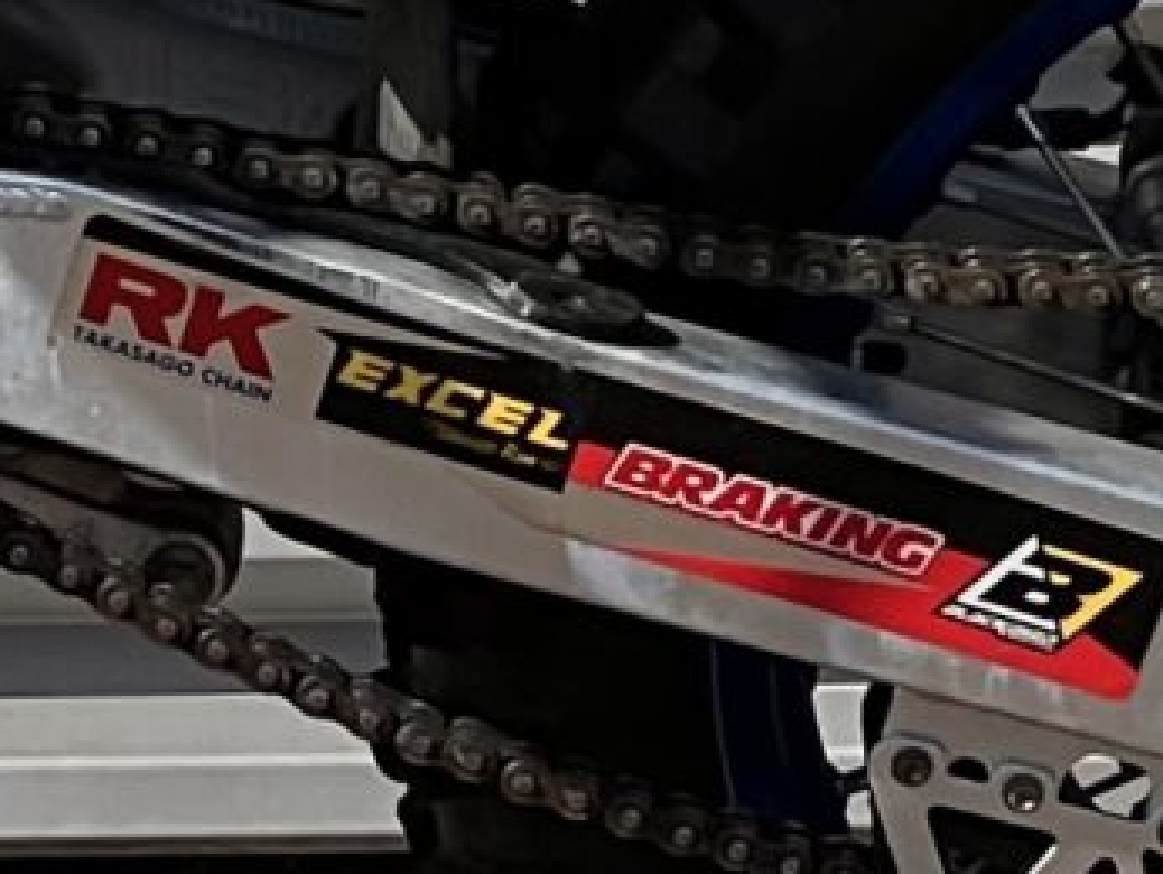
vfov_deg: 2.6
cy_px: -363
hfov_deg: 3.5
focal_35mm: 569
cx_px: -847
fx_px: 19130
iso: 32
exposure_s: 1/742
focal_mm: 9
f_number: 2.8
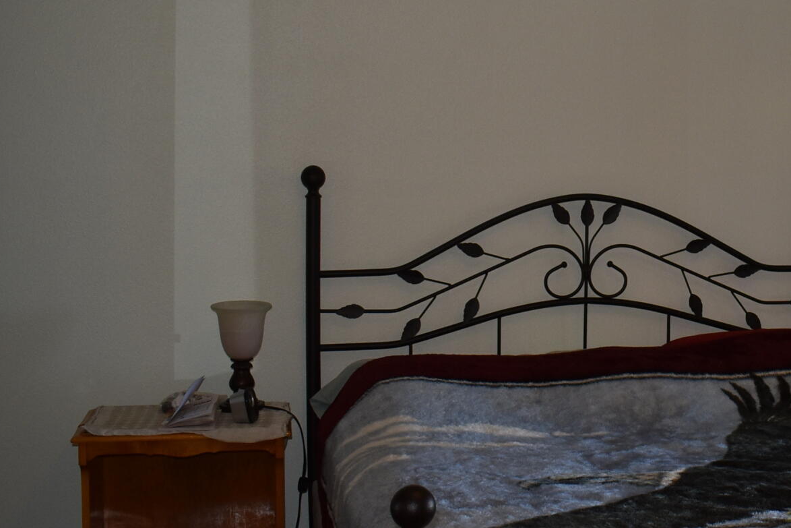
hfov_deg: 27.6
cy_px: 200
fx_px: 1516
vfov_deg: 19.7
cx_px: 785
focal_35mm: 69
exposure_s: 1/60
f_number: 3.5
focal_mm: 18
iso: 250
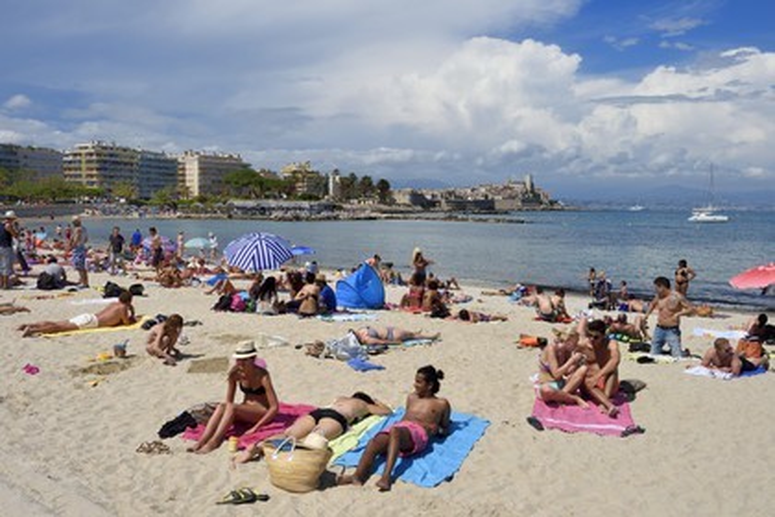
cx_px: 388
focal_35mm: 32
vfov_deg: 41.1
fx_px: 689
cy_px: 258
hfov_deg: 58.7
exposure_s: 1/320
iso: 200
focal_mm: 32
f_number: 16
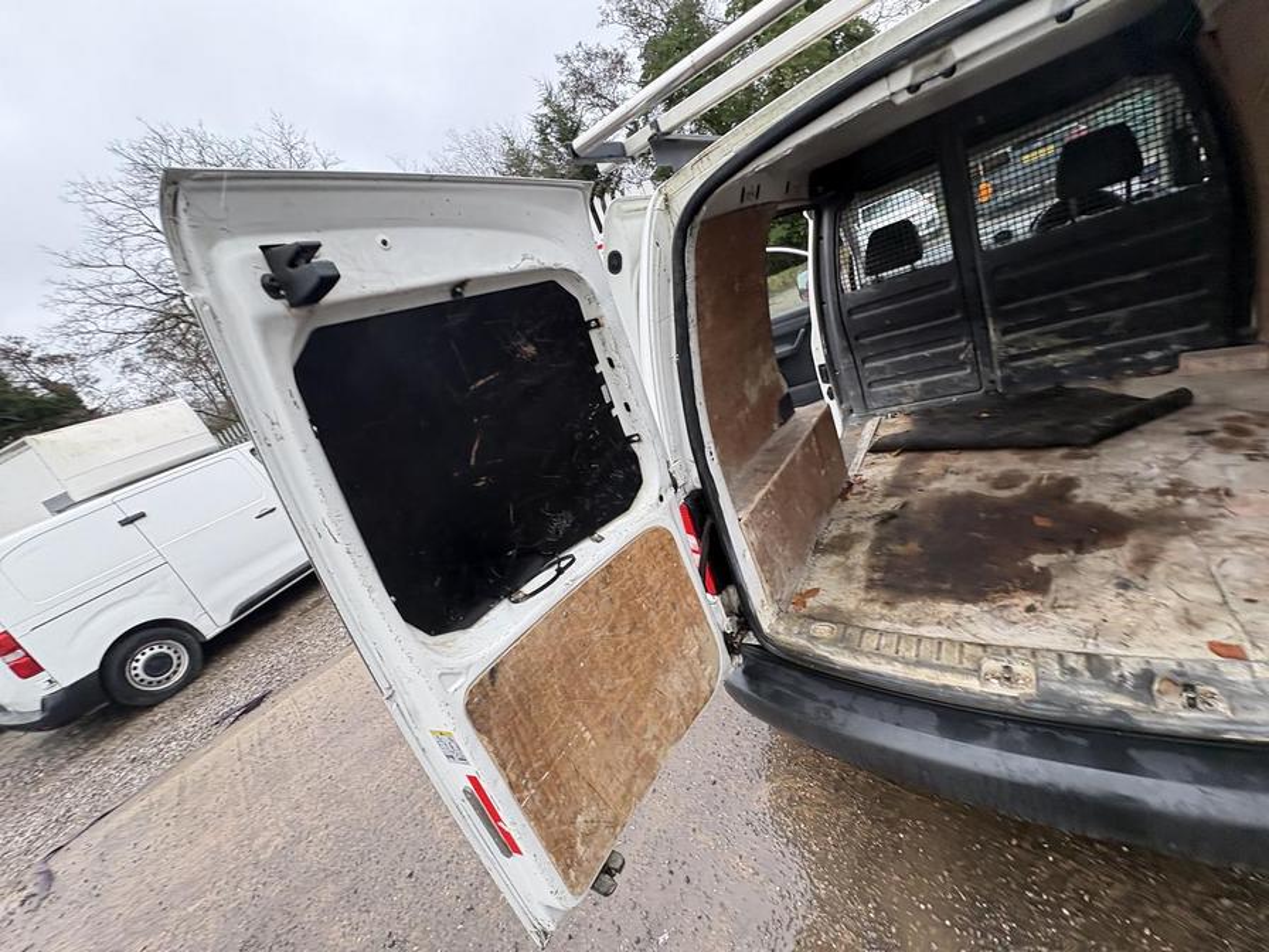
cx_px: 634
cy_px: 476
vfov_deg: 85.7
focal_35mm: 14
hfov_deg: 102.1
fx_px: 513
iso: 80
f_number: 2.2
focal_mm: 2.22
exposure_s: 1/136
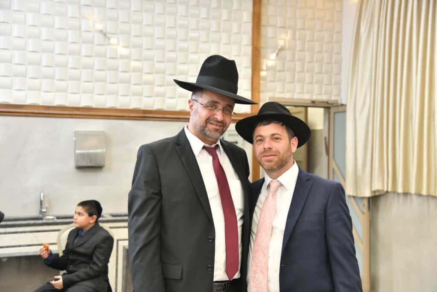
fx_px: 583
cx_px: 218
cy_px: 146
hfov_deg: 41.1
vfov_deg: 28.1
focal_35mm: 48
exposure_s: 1/200
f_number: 4.5
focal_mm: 48
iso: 1000
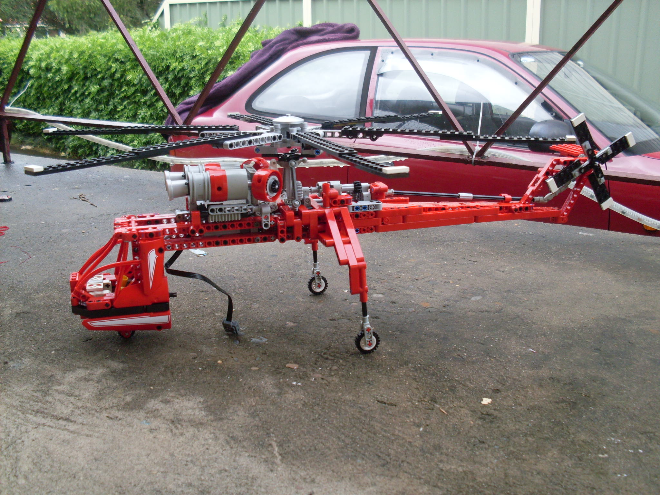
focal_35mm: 38
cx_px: 330
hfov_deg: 49.0
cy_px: 248
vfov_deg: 37.7
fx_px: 725
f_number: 2.8
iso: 80
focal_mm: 6.3
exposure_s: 1/180
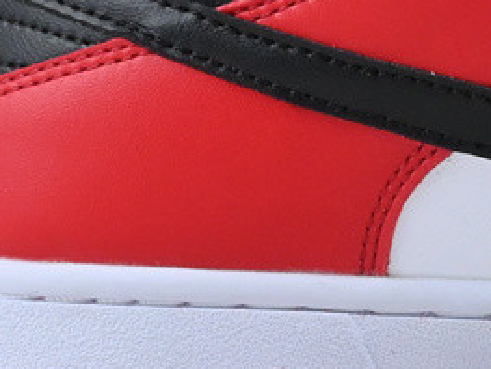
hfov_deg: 10.1
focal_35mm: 190
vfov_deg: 7.8
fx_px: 2698
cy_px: 65
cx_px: 714
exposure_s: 1/125
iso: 1000
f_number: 10
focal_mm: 29
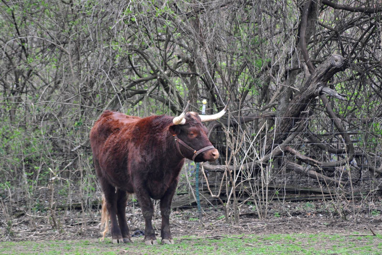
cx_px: 191
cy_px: 128
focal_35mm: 450
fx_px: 4775
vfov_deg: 3.1
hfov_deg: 4.6
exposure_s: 1/500
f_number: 5.6
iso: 800
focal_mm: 300
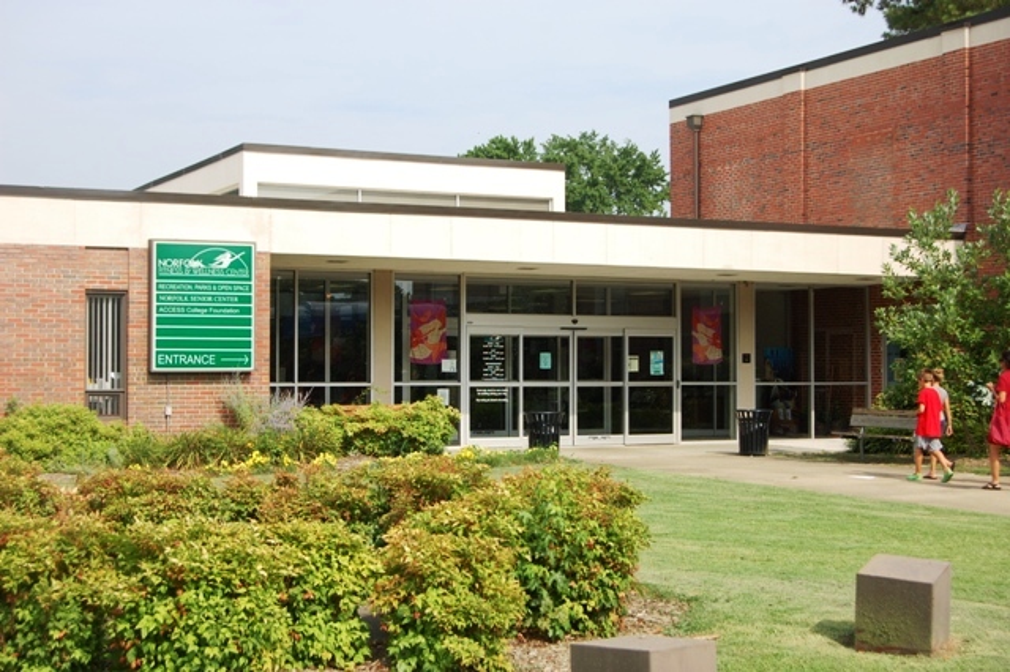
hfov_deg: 35.1
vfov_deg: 23.8
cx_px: 505
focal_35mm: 57
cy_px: 336
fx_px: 1598
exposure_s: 1/320
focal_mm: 38
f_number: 9
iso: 200
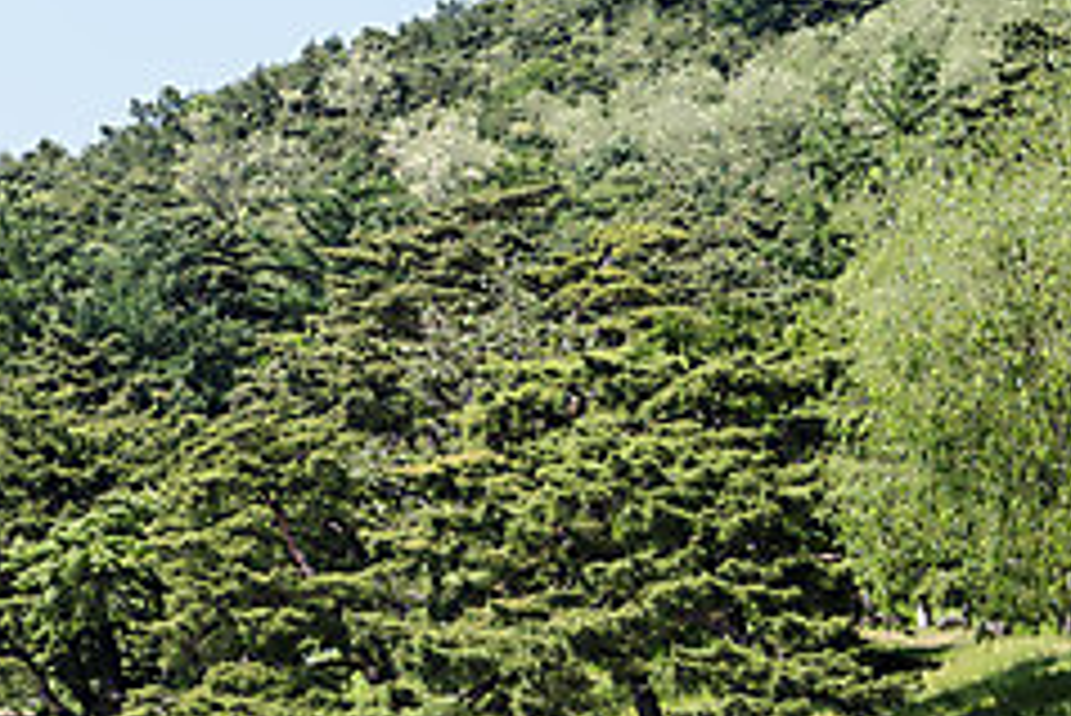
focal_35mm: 176
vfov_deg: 7.8
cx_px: 736
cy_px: 419
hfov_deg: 11.7
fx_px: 5239
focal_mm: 70
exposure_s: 1/320
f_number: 5.6
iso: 100
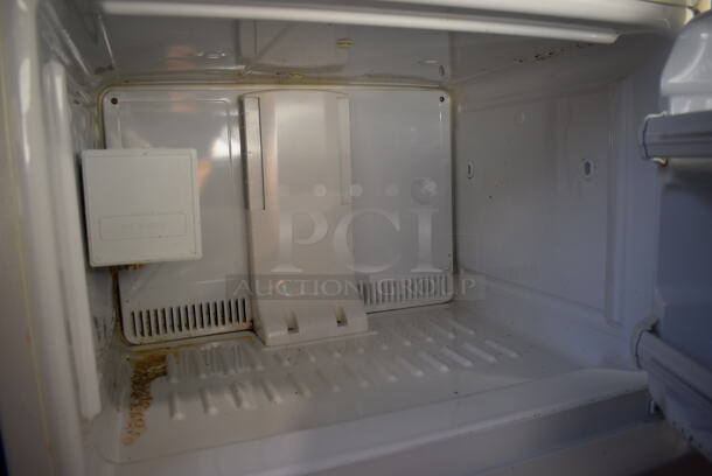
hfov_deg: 67.3
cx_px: 356
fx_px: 534
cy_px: 238
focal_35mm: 27
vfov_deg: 48.0
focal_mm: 18
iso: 500
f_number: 3.5
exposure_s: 1/250
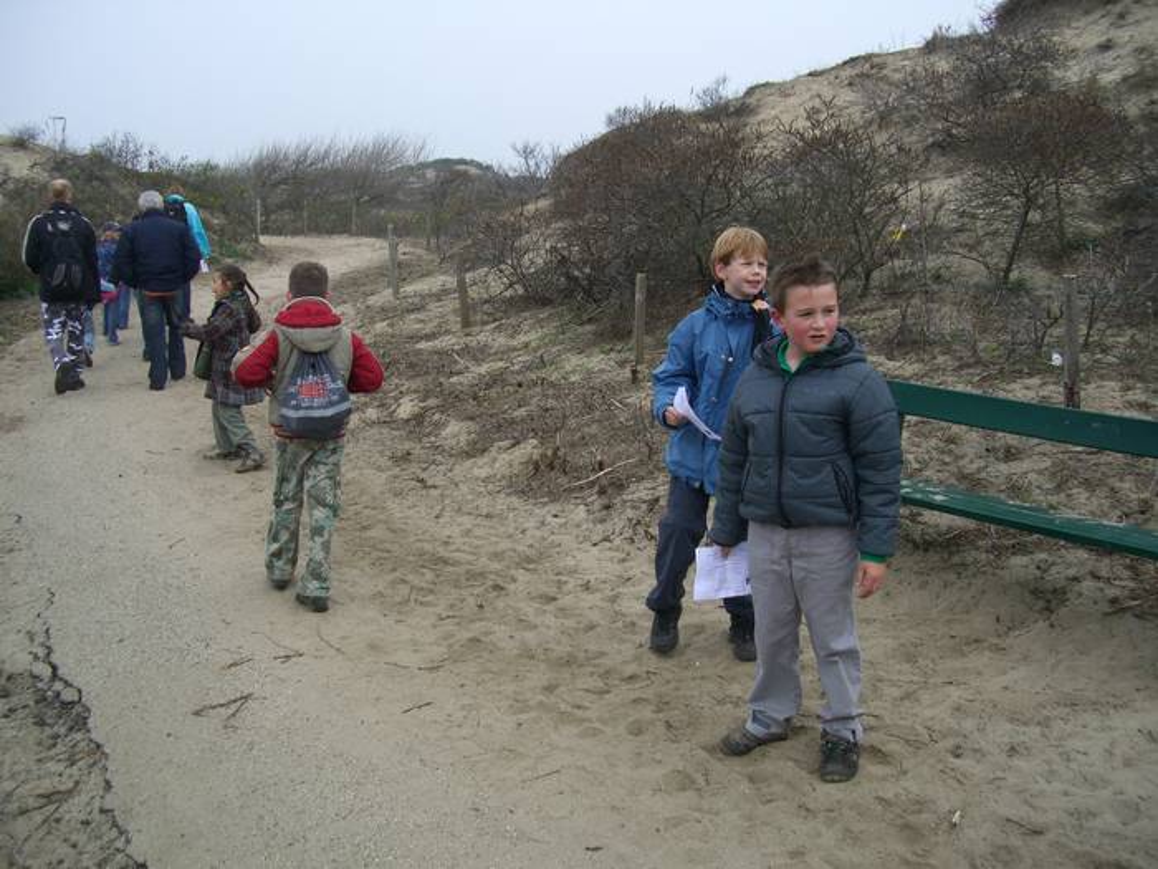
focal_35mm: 38
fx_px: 1271
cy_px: 434
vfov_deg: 37.7
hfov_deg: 49.0
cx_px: 579
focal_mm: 7.9
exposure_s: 1/160
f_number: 5.6
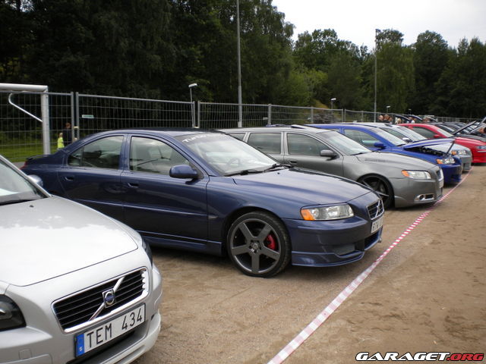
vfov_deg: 40.7
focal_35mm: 35
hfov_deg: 52.6
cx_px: 243
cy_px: 182
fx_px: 491
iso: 80
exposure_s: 1/216
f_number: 4.6
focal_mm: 6.3
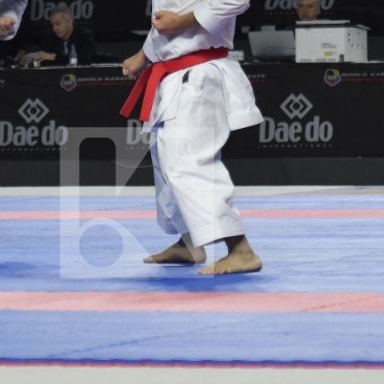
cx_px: 137
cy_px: -91
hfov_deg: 5.3
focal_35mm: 329
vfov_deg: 5.3
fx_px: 4129
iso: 1250
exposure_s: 1/800
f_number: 4
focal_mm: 100
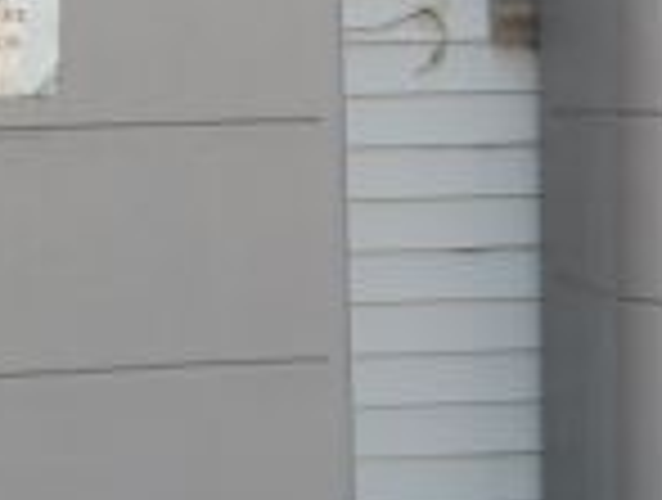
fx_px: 2185
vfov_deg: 13.0
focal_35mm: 114
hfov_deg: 17.2
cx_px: 329
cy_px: 257
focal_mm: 5.8
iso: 80
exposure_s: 1/250
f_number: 2.8
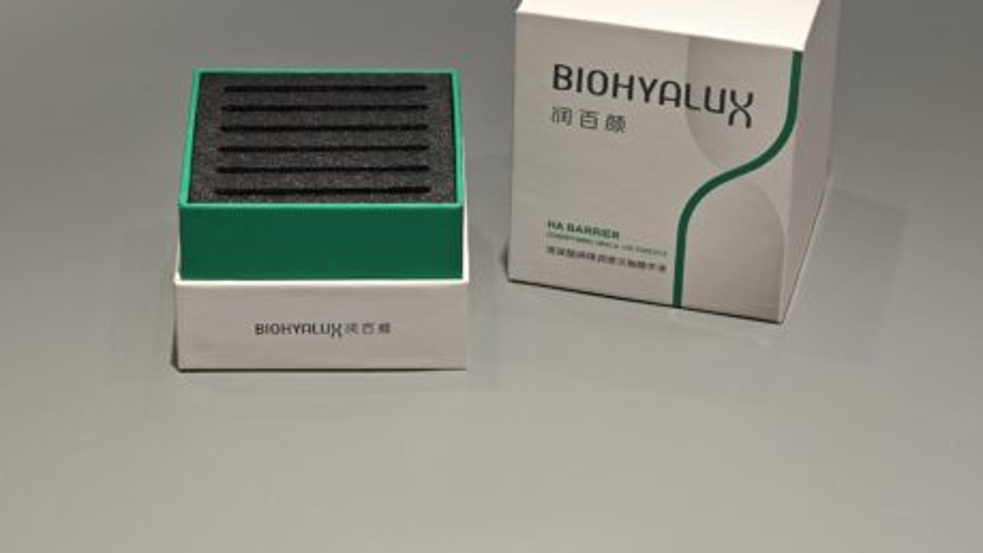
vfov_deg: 10.6
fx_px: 2971
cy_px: 182
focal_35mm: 114
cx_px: 467
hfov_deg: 18.8
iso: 100
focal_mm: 10.1
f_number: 2
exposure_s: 1/100
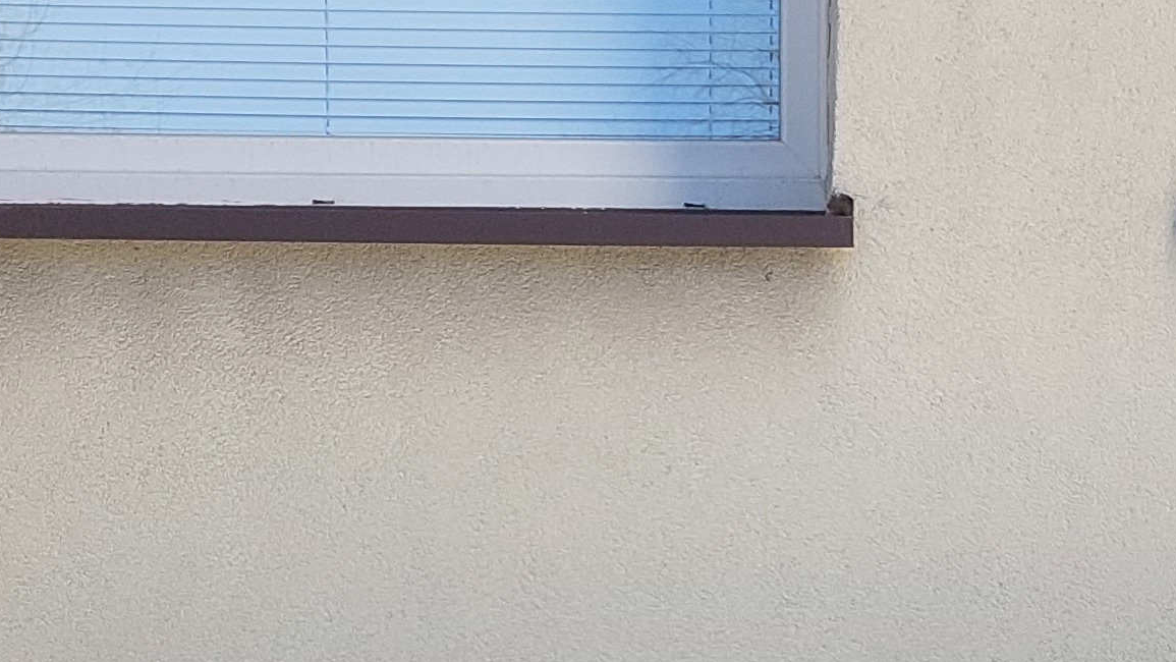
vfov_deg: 10.7
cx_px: 799
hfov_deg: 19.6
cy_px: 983
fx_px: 3399
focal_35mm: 109
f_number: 1.8
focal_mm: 5.23
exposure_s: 1/505
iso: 40
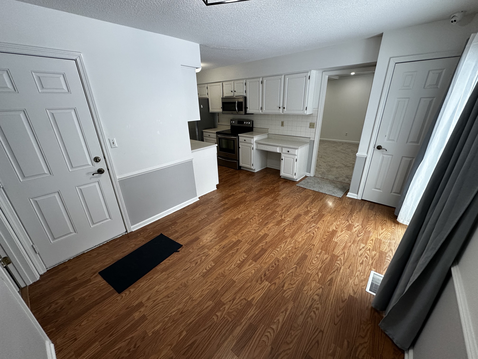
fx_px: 193
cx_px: 239
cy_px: 180
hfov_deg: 102.1
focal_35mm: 14
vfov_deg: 85.7
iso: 200
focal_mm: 2.22
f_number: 2.2
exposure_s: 1/120
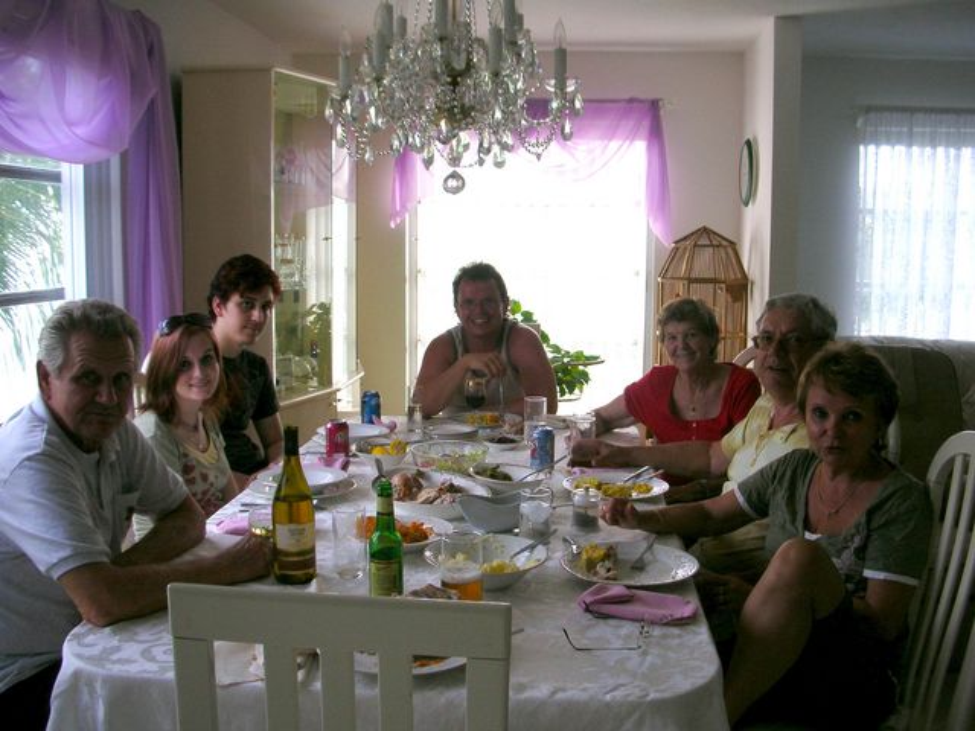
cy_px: 366
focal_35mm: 35
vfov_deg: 40.7
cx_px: 488
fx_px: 986
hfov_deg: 52.6
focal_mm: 5.8
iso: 50
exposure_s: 1/59.6
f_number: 3
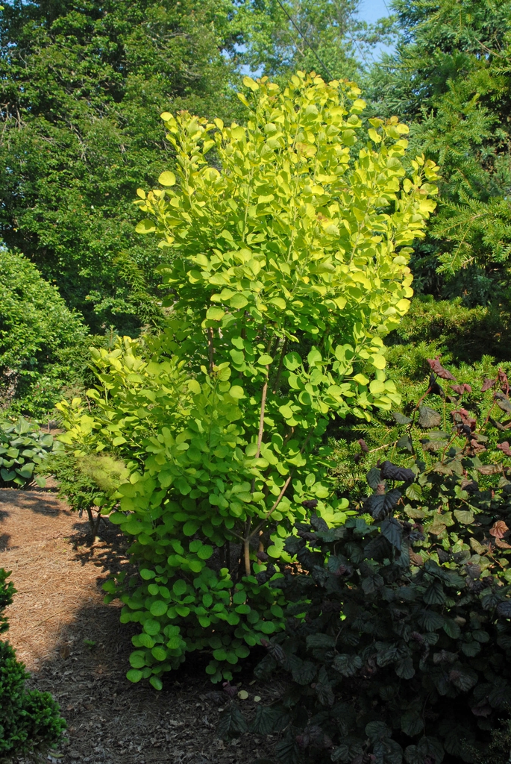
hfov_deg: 32.0
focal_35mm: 42
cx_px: 256
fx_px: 892
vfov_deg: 46.4
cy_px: 382
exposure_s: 1/320
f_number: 9
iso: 400
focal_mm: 28
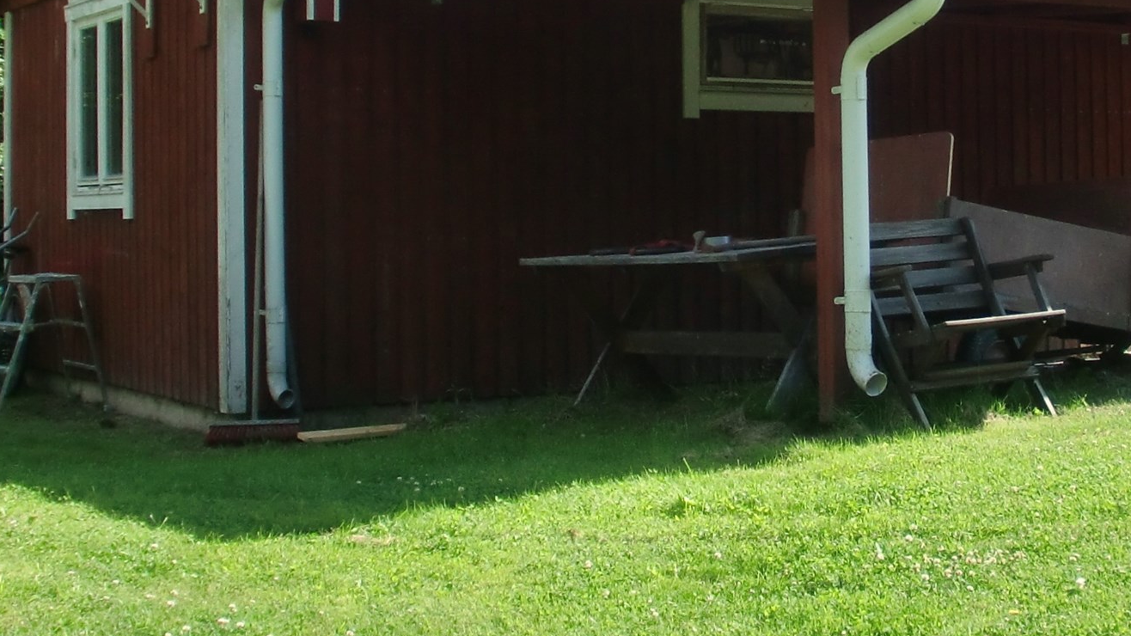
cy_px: 133
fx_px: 1859
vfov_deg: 19.2
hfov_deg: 33.6
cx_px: 733
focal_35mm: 62
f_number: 2.6
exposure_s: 1/640
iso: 64
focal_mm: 4.7
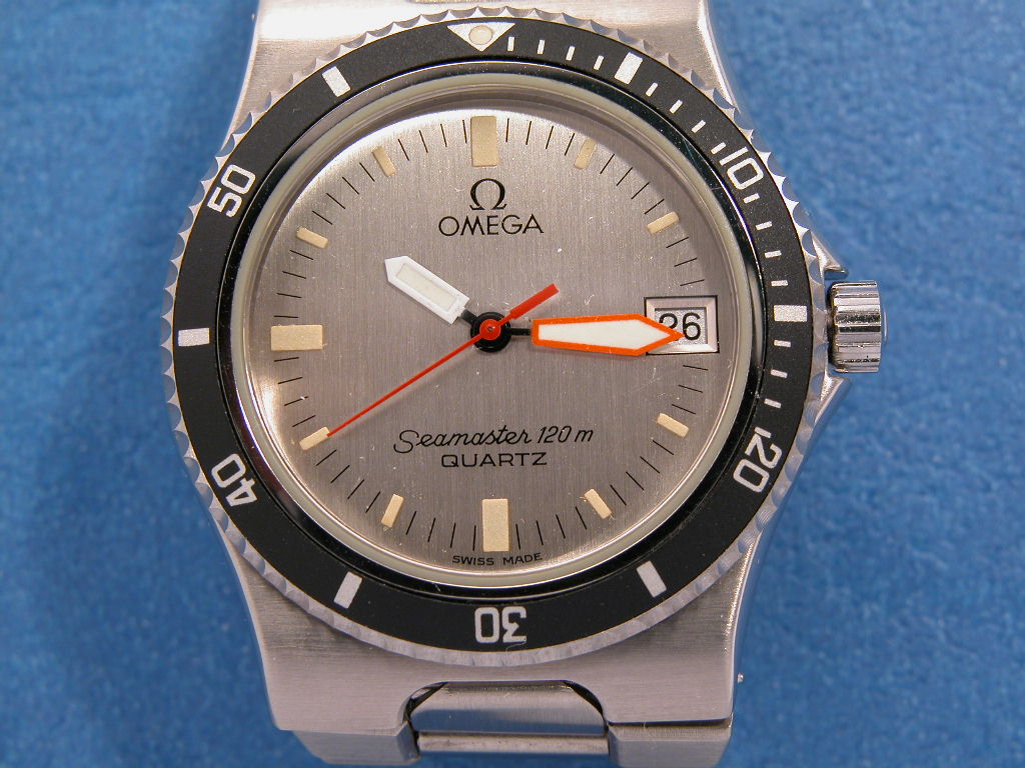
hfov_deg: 25.3
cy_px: 384
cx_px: 512
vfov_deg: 19.1
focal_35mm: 77
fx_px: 2280
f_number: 6.8
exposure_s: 1/9.9
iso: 100
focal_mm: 19.9
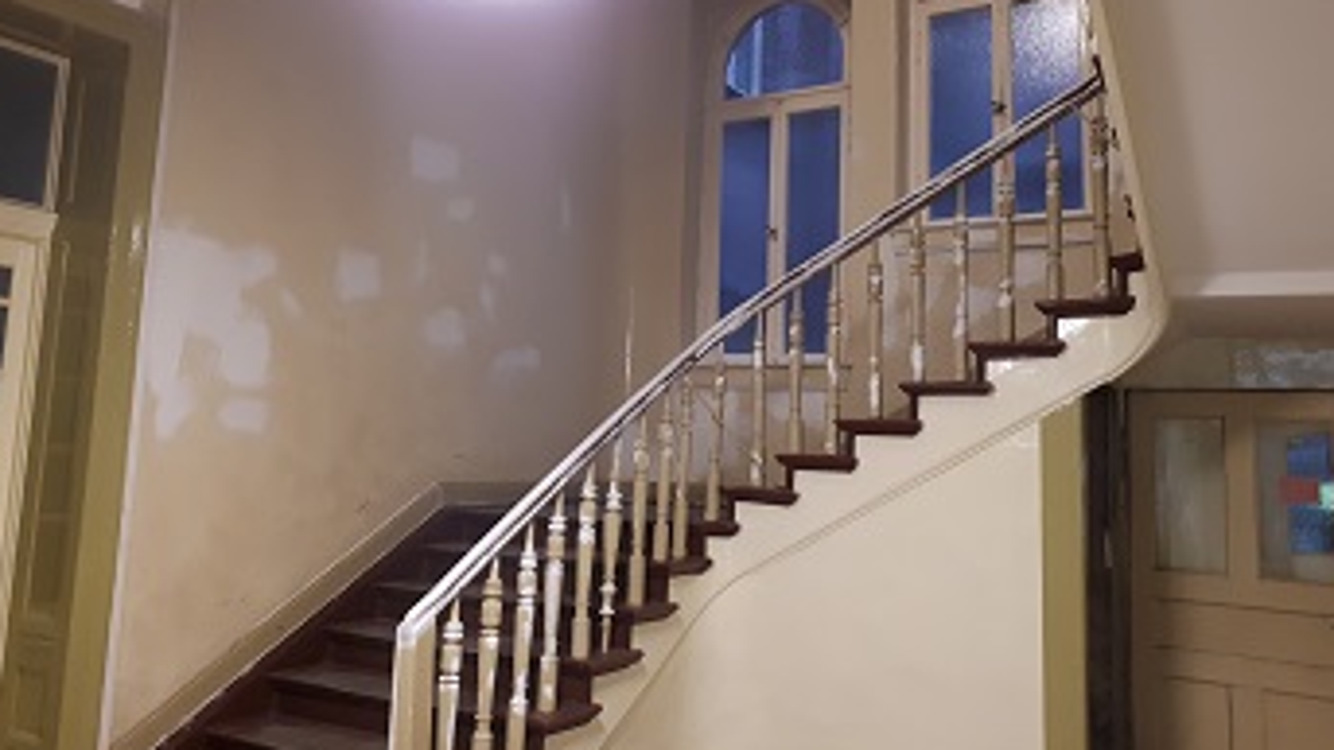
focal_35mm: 30
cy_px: 299
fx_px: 1061
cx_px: 661
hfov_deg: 64.3
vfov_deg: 38.8
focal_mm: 3.6
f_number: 1.9
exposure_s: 1/20
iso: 160
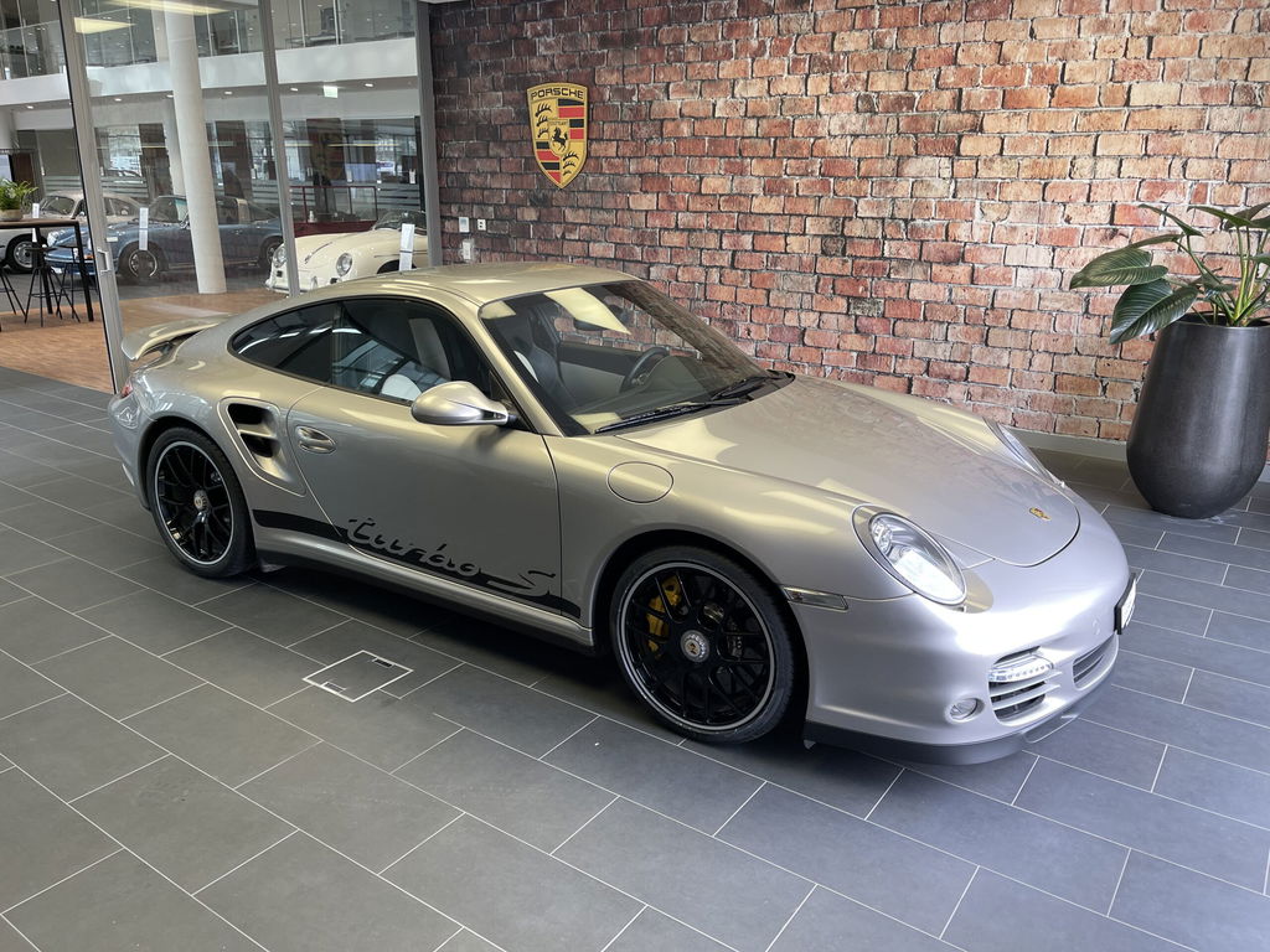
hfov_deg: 69.4
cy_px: 476
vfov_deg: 54.9
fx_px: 917
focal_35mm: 25
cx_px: 635
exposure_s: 1/100
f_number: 1.6
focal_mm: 5.1
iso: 50
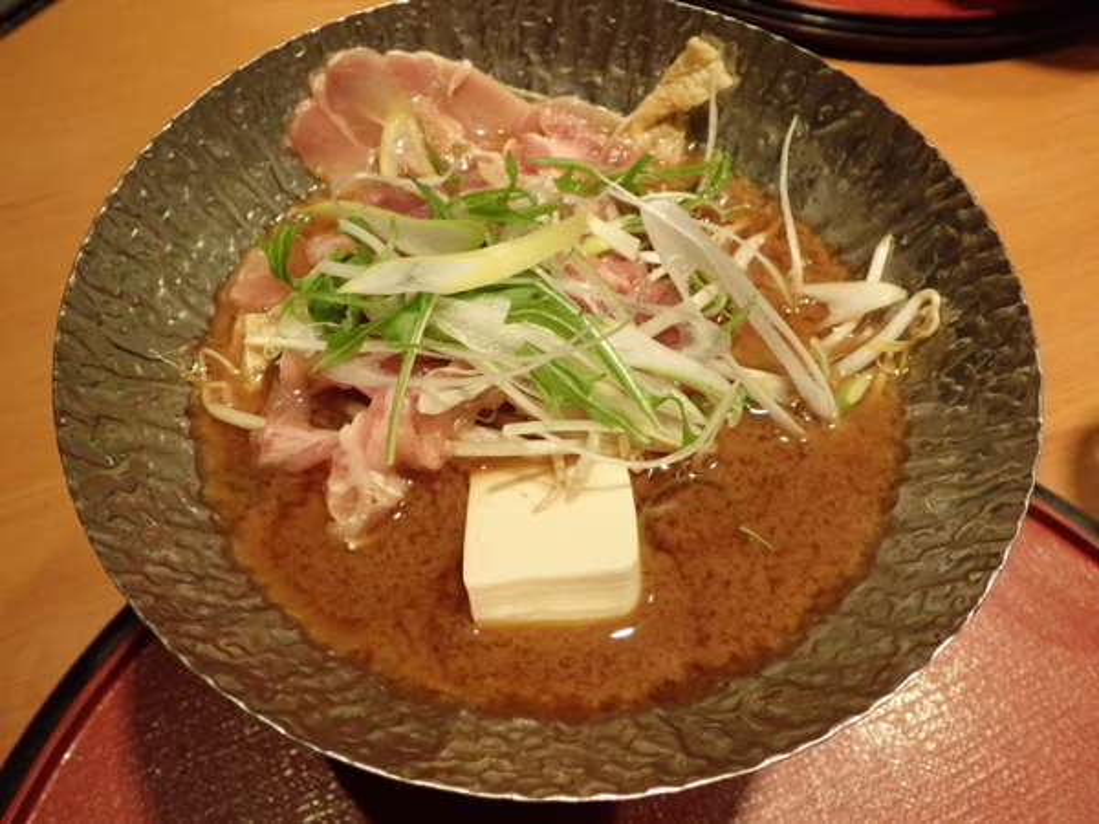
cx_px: 550
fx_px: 952
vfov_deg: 46.8
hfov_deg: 60.0
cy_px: 412
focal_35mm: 30
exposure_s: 1/60
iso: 800
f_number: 2.3
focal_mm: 5.5
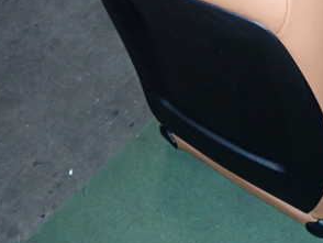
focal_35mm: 51
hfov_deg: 37.2
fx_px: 476
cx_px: 209
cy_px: 66
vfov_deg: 28.3
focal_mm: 4.5
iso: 500
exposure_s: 1/30
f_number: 5.6
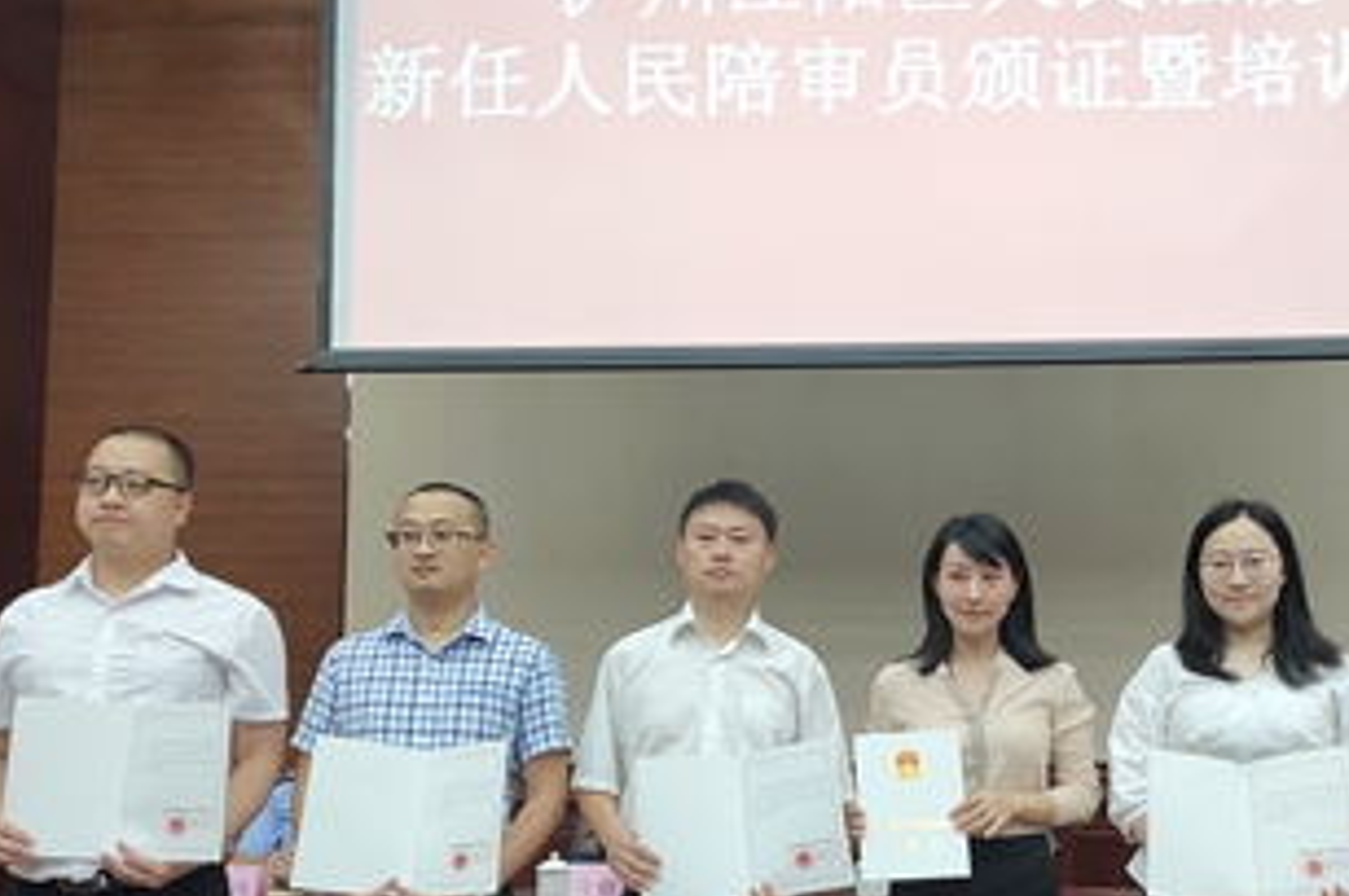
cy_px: 600
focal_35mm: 39
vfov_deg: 33.8
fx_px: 1460
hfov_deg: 48.9
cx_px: 874
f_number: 1.79
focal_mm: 4.76
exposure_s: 1/50
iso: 632
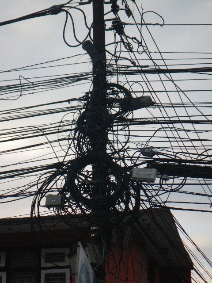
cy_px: 142
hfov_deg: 10.6
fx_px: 1143
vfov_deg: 14.1
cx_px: 106
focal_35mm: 140
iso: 400
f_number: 5.5
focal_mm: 25
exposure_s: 1/250
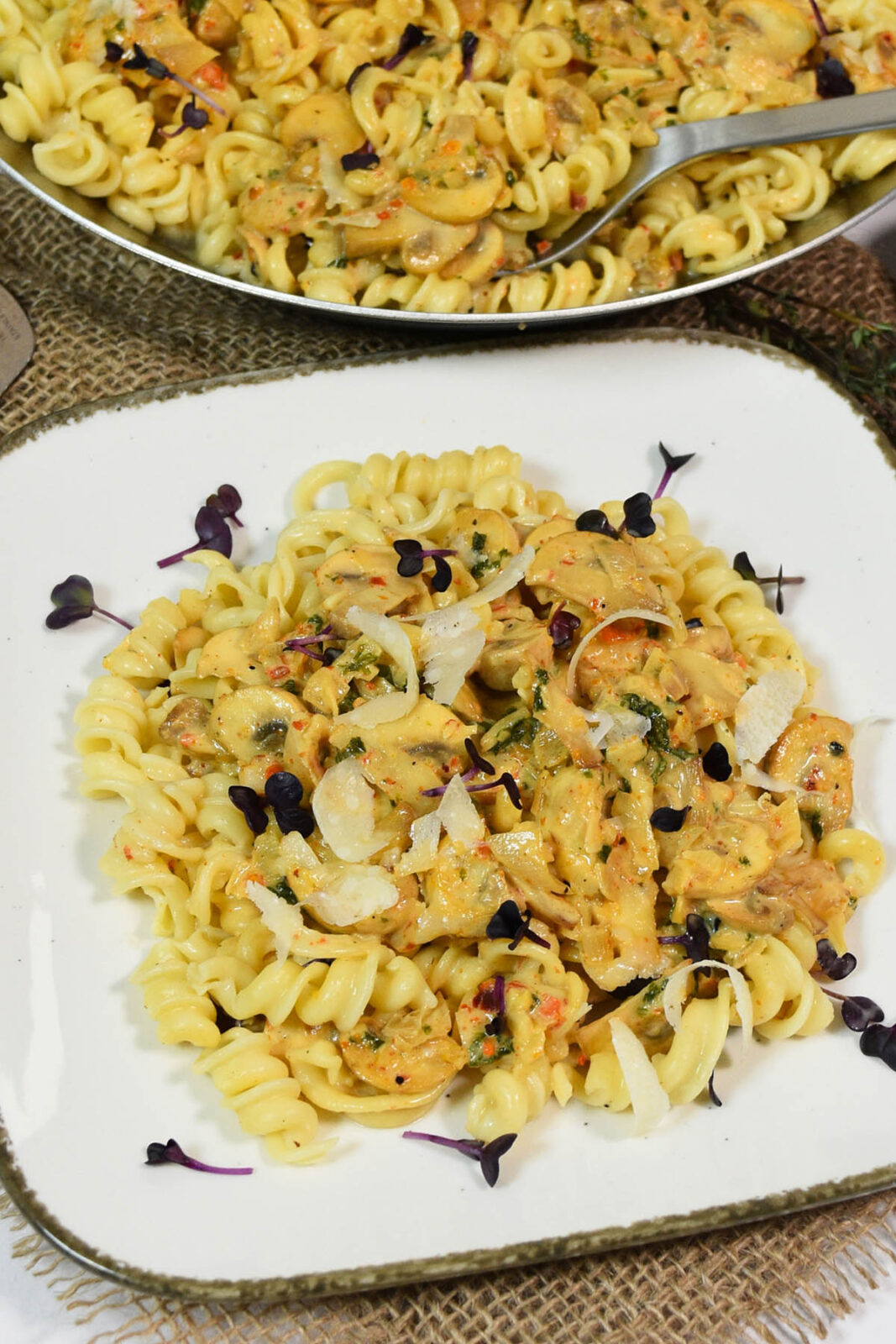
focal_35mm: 42
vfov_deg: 46.4
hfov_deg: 31.9
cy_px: 672
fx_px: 1568
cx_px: 448
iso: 800
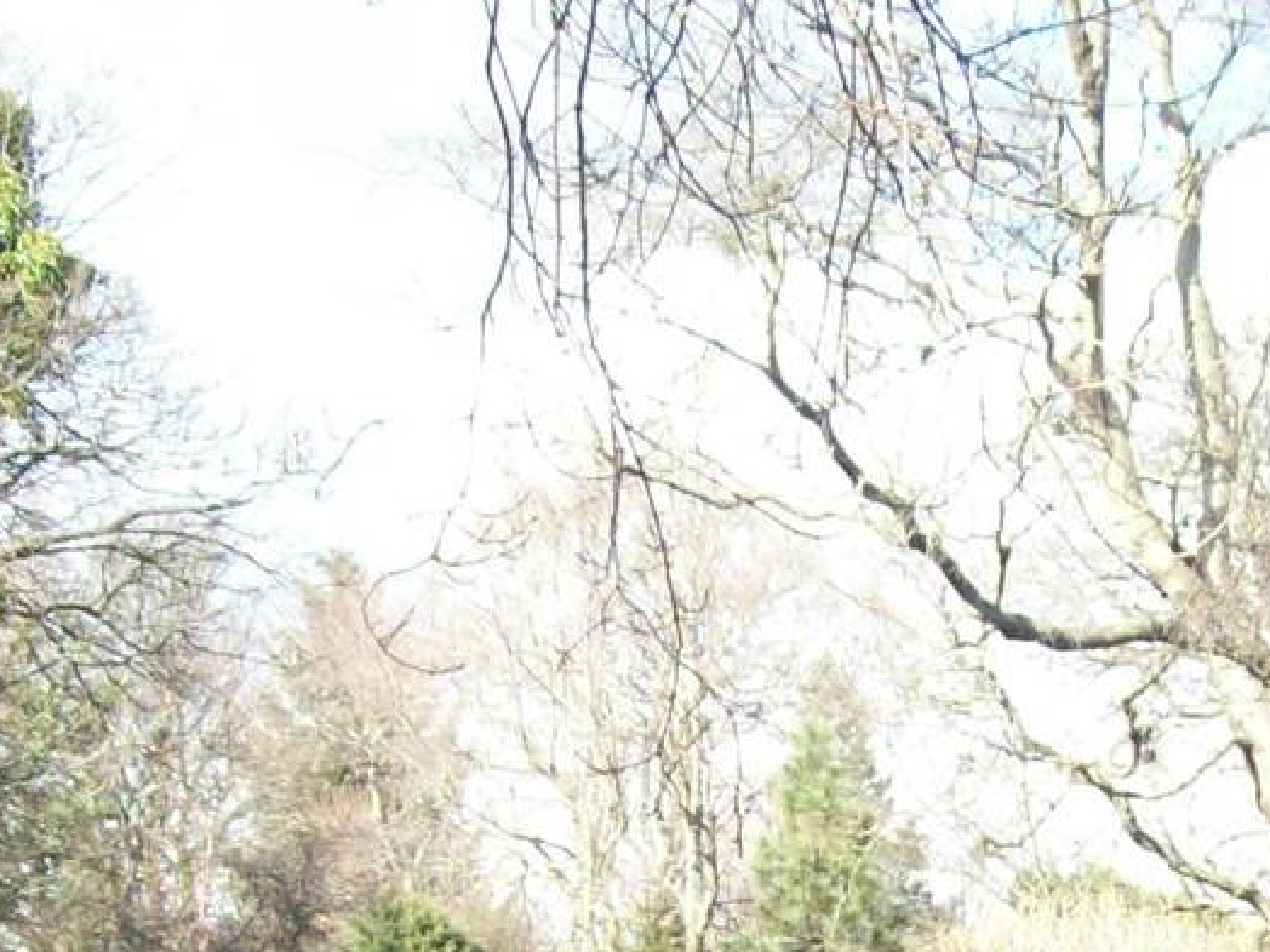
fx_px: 4036
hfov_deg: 17.7
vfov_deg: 13.1
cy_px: 1112
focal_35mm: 110
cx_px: 1013
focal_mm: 6
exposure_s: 1/199
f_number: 2.7
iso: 80
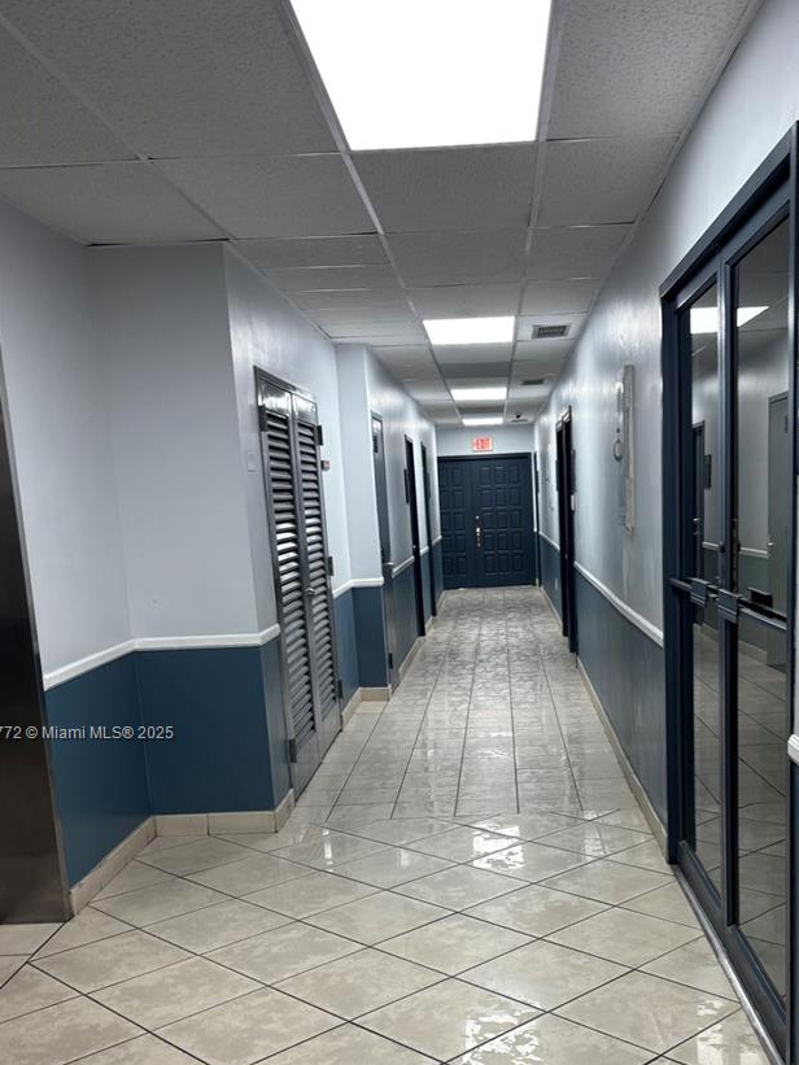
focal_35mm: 38
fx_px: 1169
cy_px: 734
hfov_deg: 37.4
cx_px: 520
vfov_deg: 47.9
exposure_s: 1/60
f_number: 1.6
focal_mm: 5.96
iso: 64
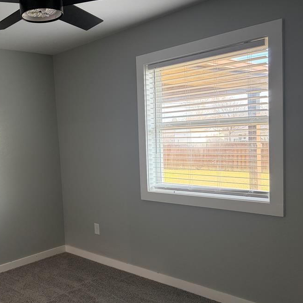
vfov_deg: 46.0
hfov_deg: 44.5
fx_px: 357
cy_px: 169
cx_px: 76
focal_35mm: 36
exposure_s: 1/120
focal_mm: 5.96
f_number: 1.6
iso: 160
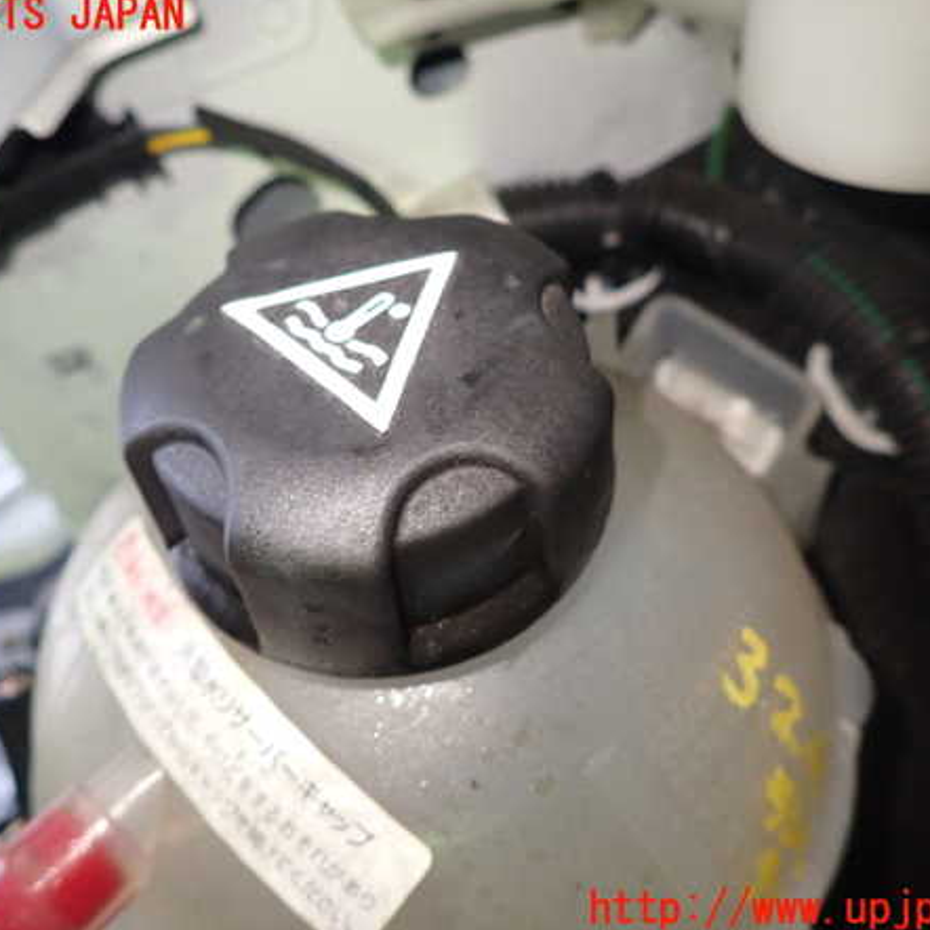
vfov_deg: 54.0
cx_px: 433
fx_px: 912
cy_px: 463
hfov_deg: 54.0
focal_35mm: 30
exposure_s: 1/30
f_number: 2
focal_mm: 4.5
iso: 200
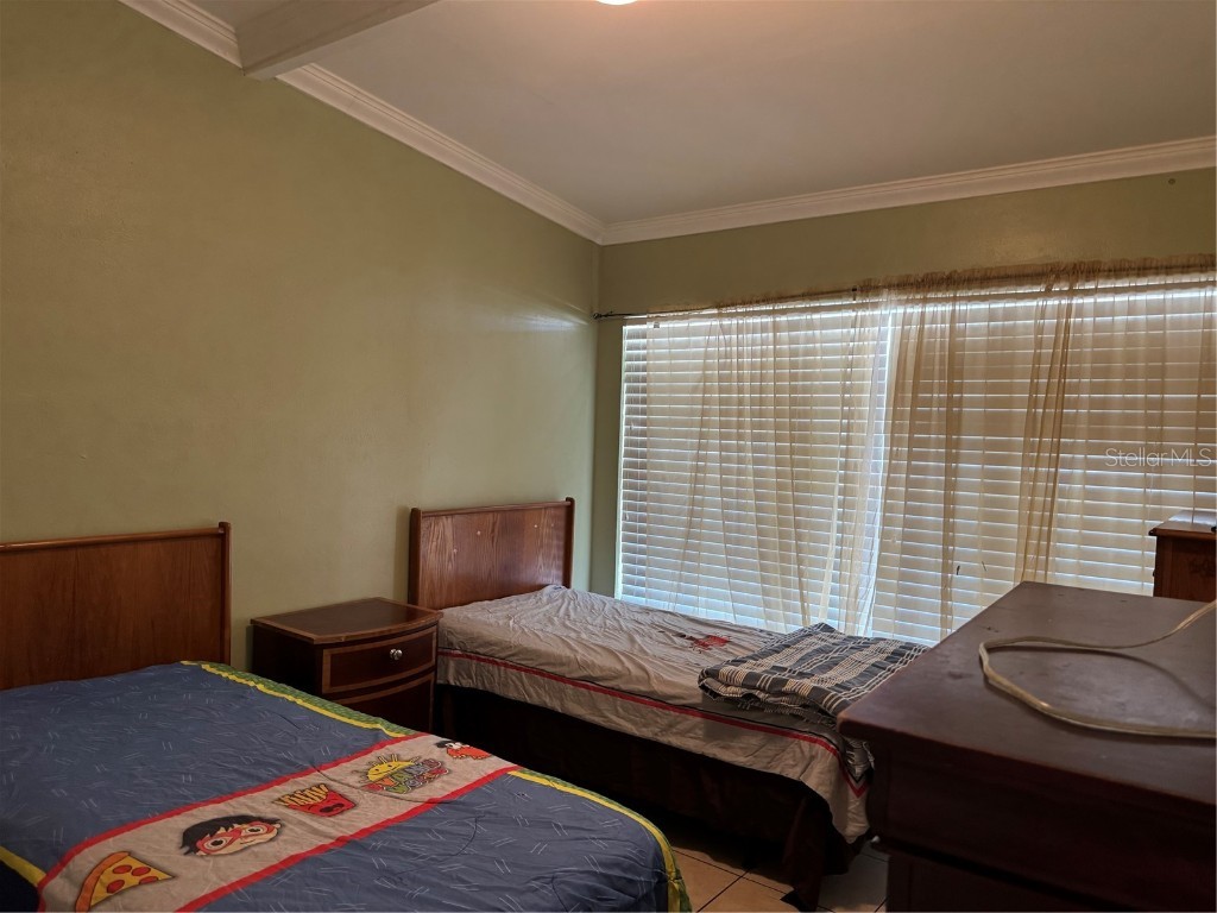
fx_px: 844
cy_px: 456
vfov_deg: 56.8
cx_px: 608
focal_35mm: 24
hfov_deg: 71.6
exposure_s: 1/60
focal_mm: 6.76
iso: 400
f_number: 1.78
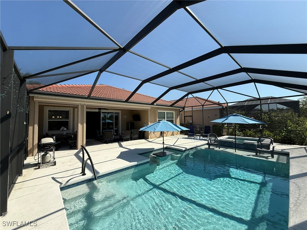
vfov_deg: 85.7
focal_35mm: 14
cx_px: 154
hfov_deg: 102.1
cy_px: 115
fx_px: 124
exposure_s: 1/1368
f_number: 2.2
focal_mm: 2.22
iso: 50
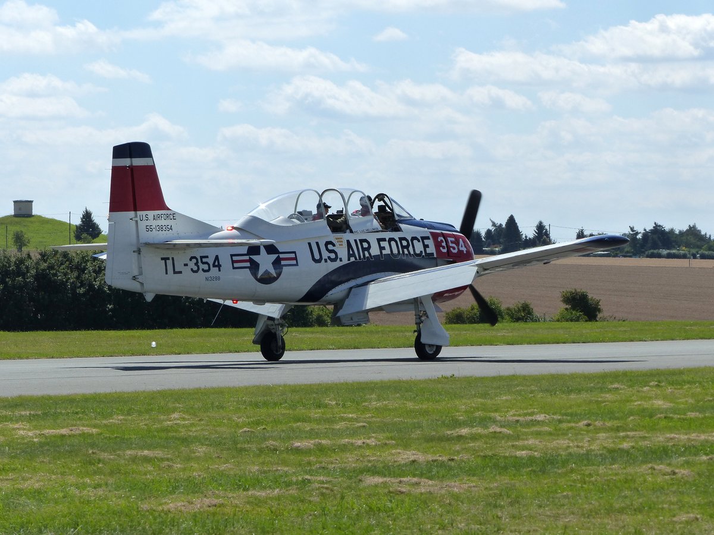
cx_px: 357
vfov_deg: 8.1
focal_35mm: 183
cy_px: 268
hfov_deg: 10.8
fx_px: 3775
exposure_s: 1/1600
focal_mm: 33
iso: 160
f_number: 4.5
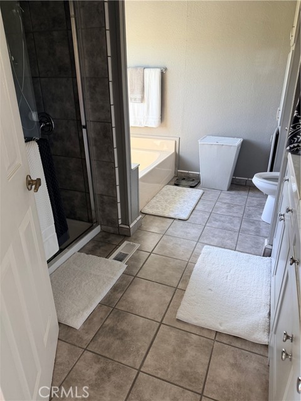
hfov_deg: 56.8
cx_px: 150
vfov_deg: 71.6
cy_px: 200
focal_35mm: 24
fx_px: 278
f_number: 1.78
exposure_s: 1/121
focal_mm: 6.76
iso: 160
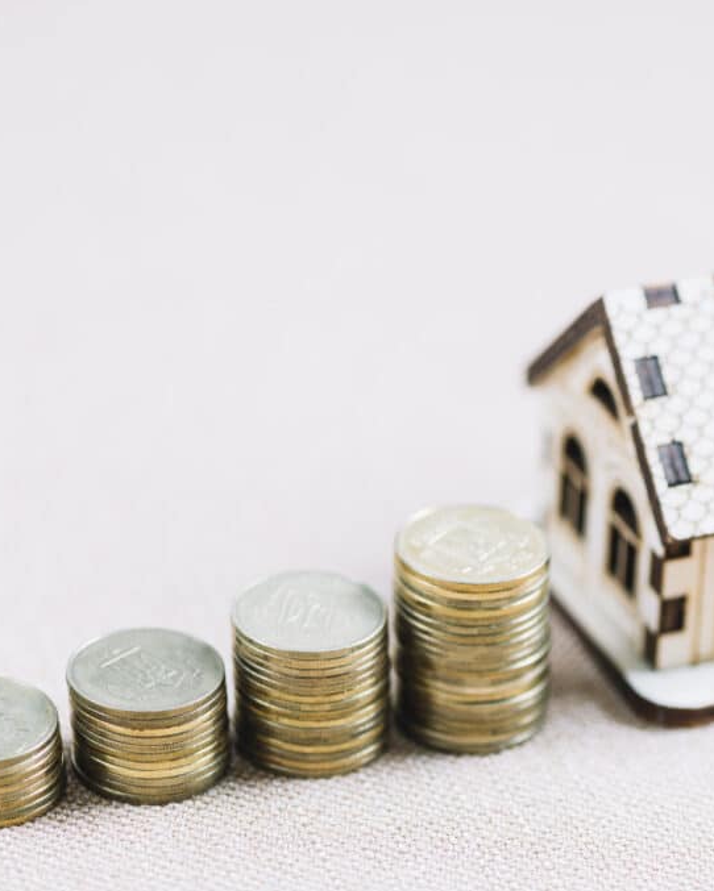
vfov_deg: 12.9
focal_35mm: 149
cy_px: 444
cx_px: 531
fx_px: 3934
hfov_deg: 10.4
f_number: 4
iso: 100
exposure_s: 1/160
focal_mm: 105
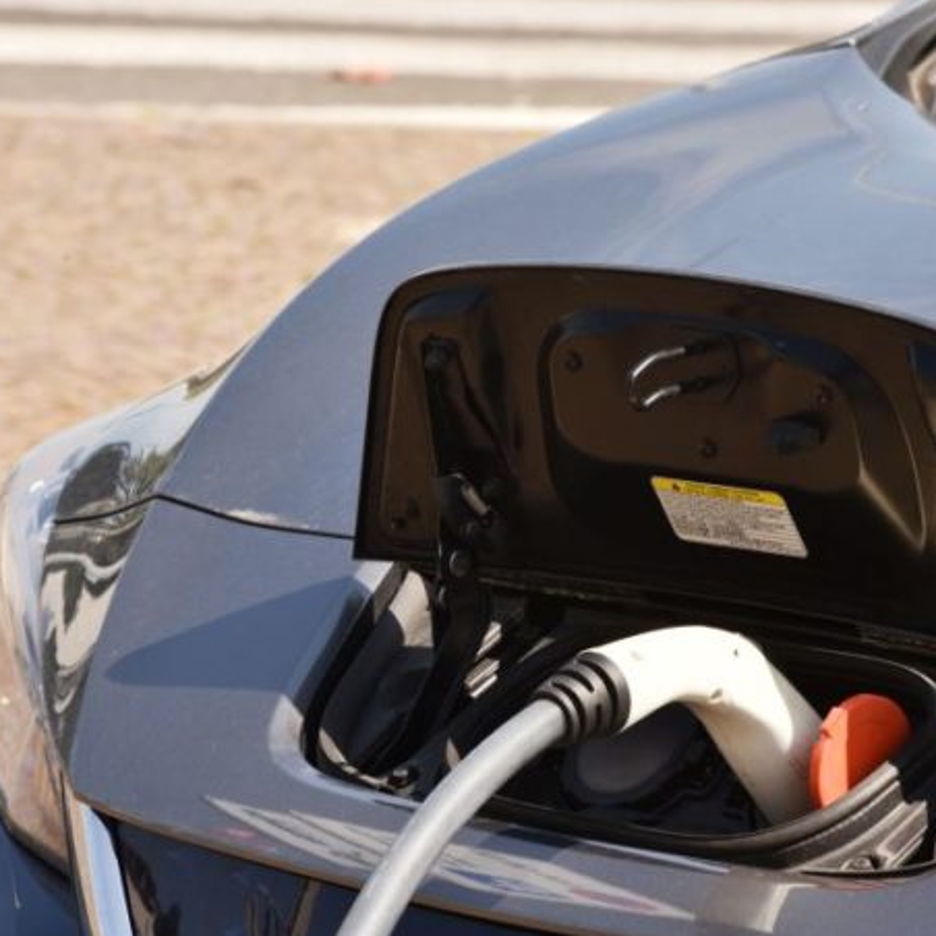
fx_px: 8015
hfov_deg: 6.7
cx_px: 598
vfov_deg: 6.7
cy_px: 463
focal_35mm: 262
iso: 400
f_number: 16
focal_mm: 200
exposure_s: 1/250
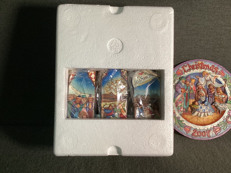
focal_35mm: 31
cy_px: 86
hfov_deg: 58.3
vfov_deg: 45.4
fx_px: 207
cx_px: 116
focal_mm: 3.3
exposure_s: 1/60
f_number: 2.4
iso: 125
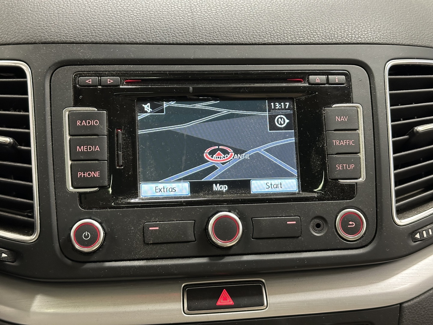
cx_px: 216
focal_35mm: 48
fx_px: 600
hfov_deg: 39.7
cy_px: 162
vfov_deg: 30.3
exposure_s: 1/37
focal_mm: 6.86
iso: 400
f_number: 1.78
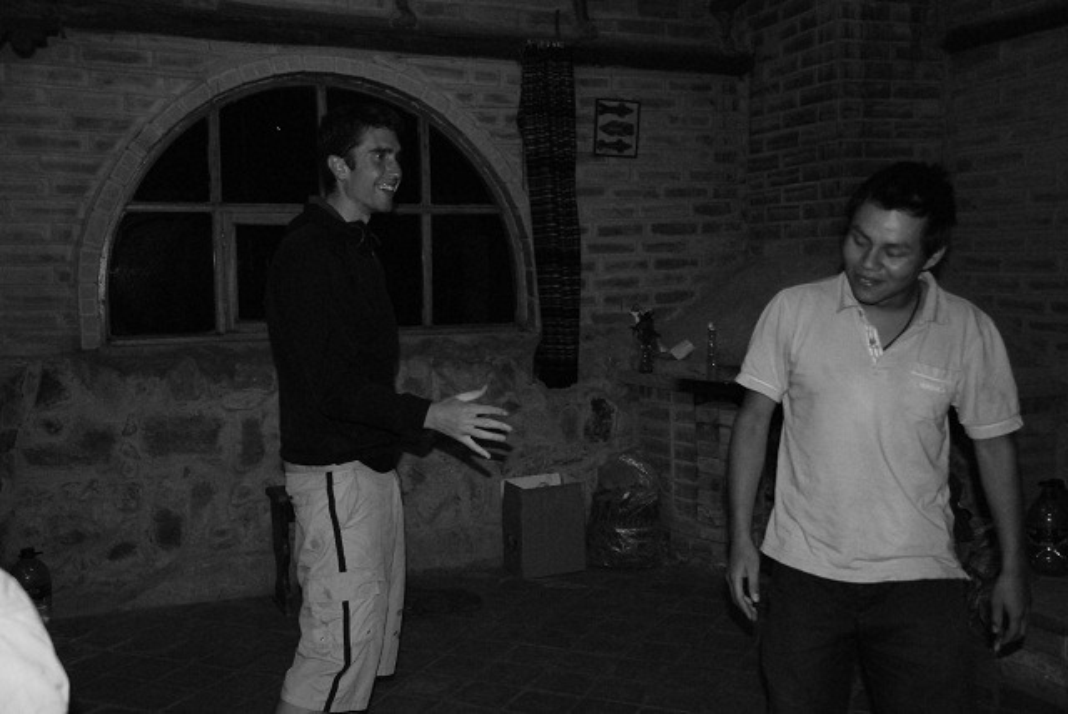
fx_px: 1069
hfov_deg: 53.1
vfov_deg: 36.9
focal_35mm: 36
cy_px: 357
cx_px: 534
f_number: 4
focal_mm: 24
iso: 1250
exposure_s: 1/60
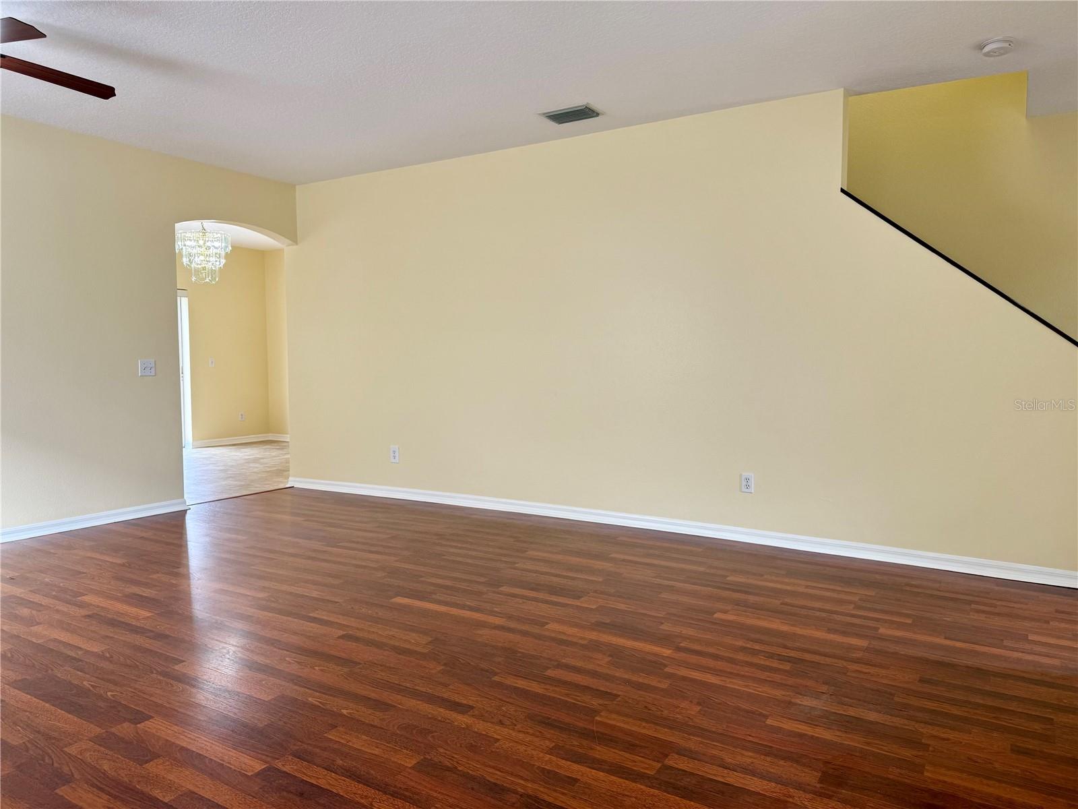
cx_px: 539
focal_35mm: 24
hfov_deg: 71.6
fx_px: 747
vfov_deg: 56.8
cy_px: 404
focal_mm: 6.76
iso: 80
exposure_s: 1/121
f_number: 1.78
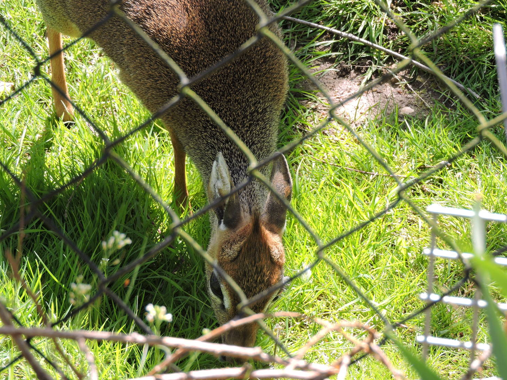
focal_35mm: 218
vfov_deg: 6.8
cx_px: 267
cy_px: 202
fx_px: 3193
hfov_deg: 9.1
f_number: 5.3
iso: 100
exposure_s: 1/80
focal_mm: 35.8
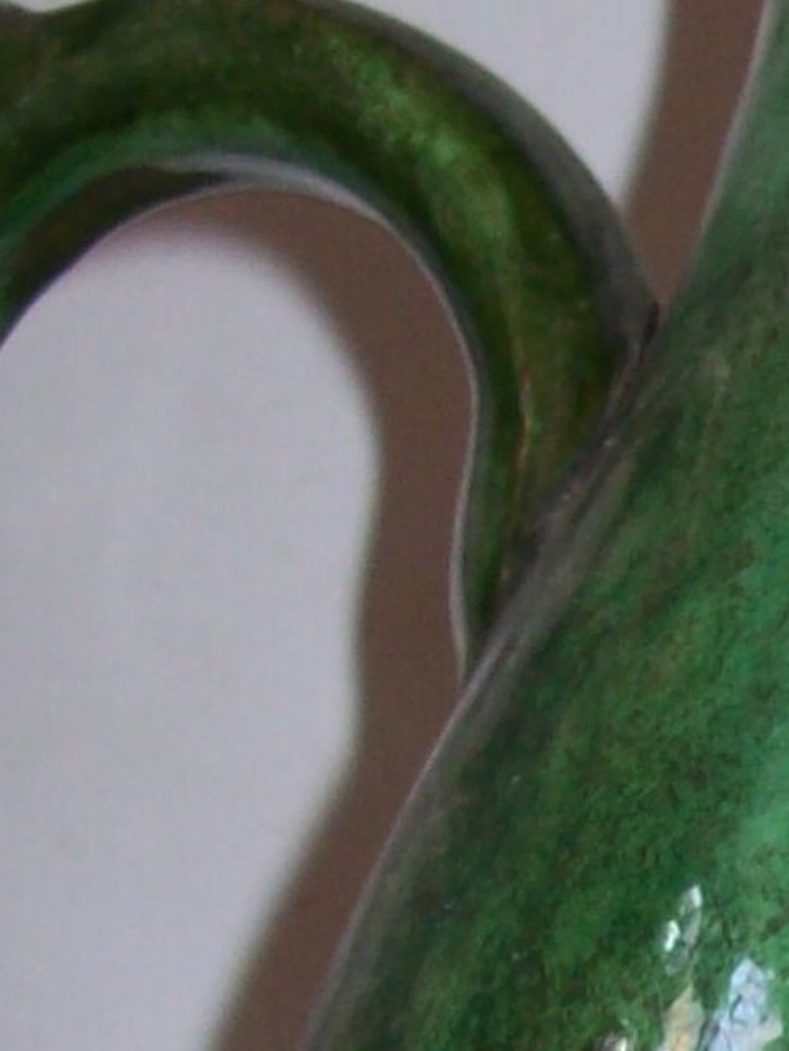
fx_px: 5013
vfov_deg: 11.8
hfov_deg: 8.7
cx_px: 1309
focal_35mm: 165
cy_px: 1153
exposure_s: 1/64
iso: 80
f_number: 2.7
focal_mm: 6
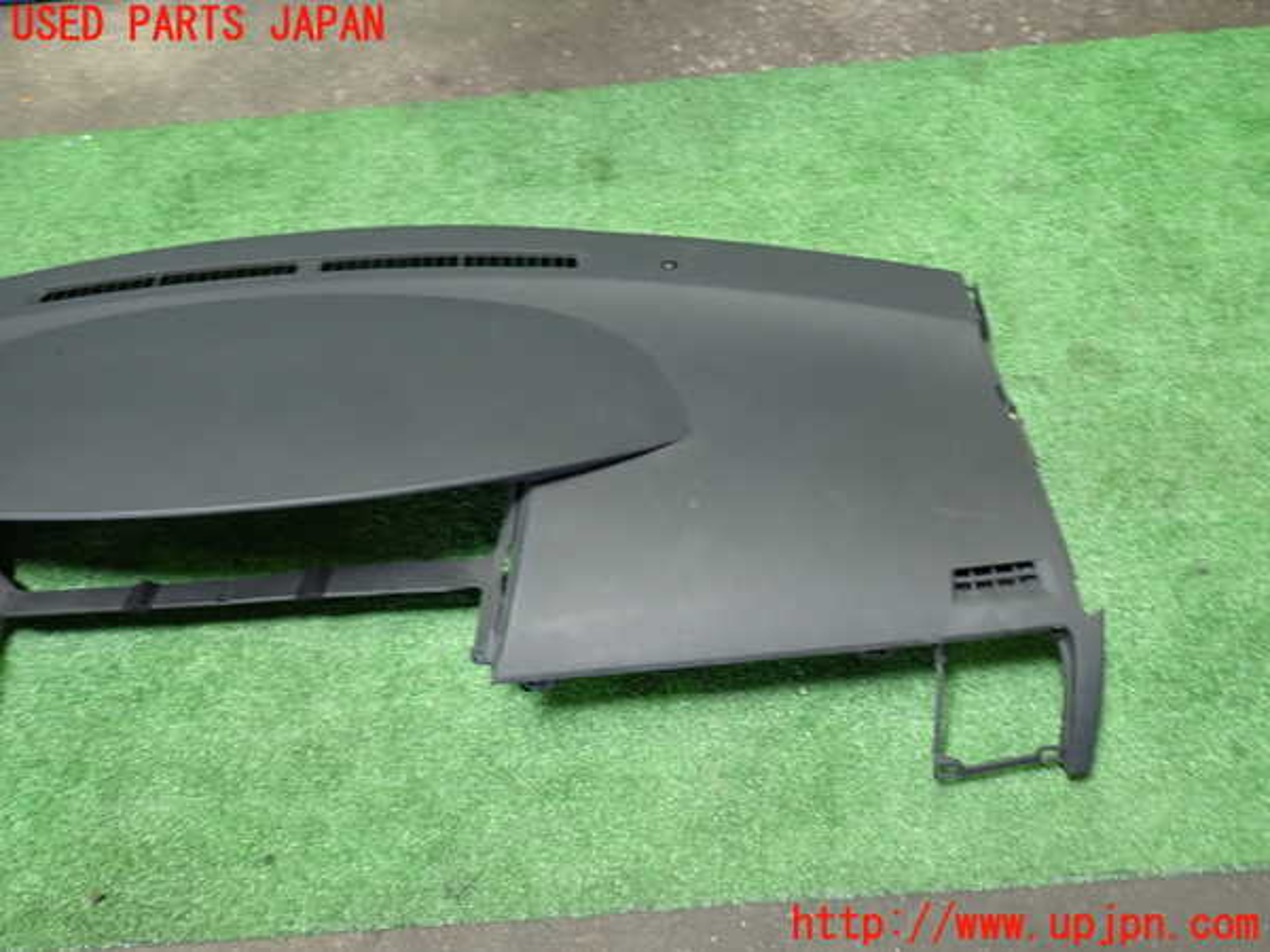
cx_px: 635
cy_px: 476
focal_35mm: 30
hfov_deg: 60.0
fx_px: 1101
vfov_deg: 46.8
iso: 320
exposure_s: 1/30
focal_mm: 5.4
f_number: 2.3
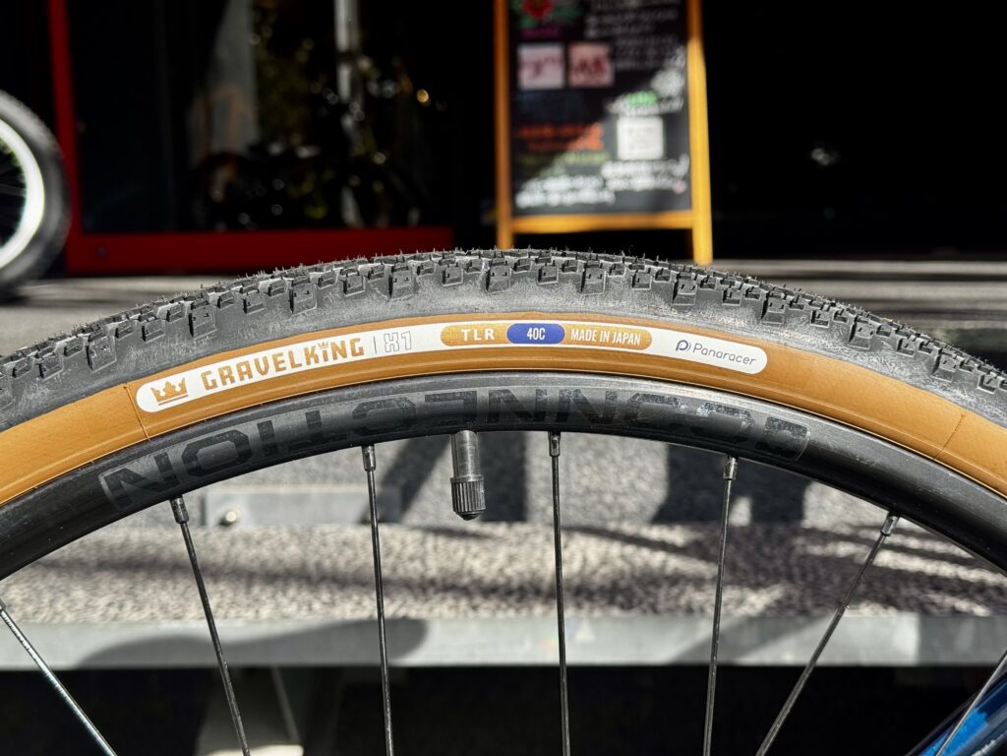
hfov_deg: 39.7
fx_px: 1396
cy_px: 378
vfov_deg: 30.3
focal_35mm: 48
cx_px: 504
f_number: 1.78
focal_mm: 6.76
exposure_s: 1/1818
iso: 64
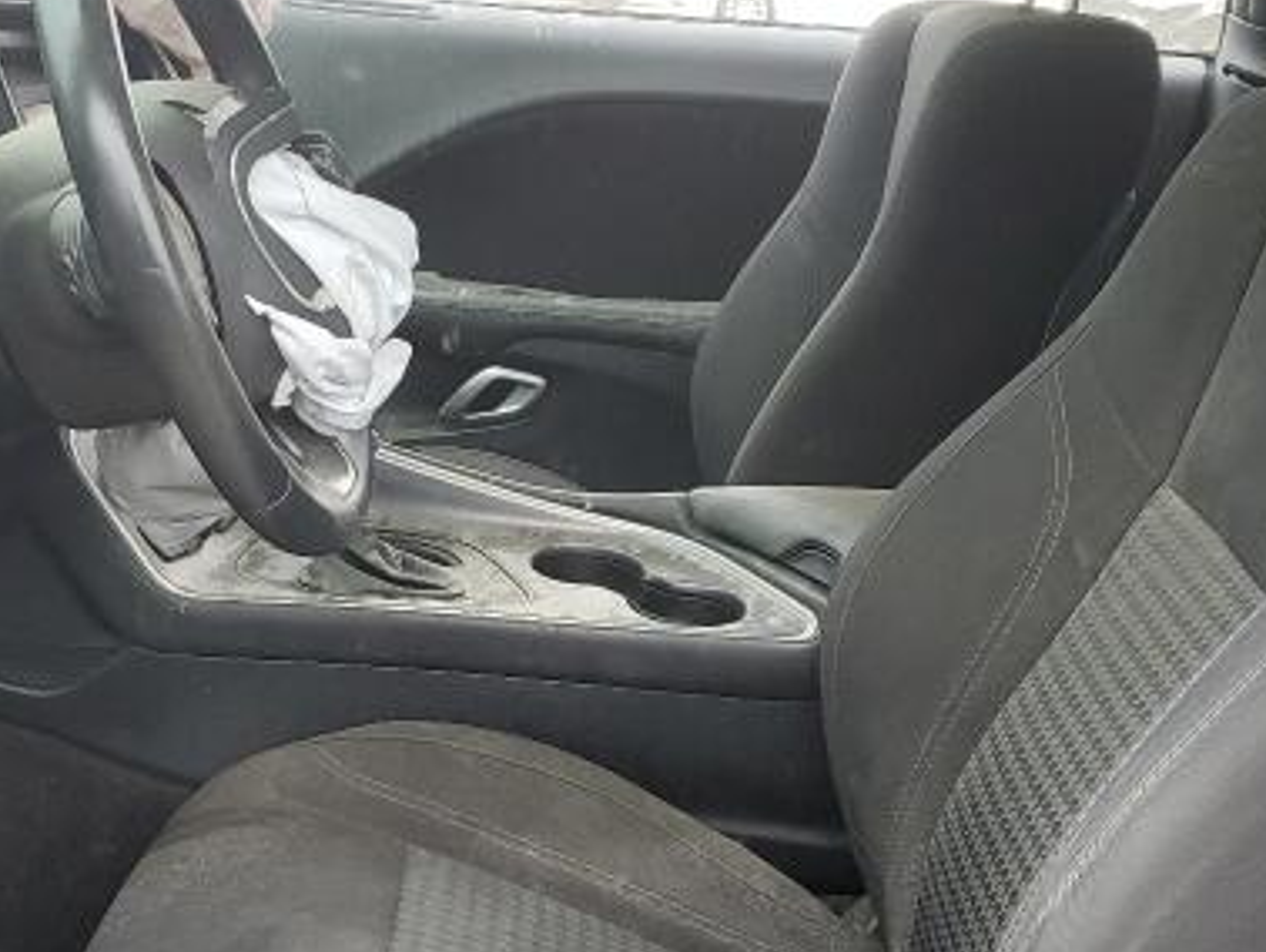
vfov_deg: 26.5
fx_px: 2013
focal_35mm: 55
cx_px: 452
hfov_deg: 34.7
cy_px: 577
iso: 85
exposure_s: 1/120
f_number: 1.5
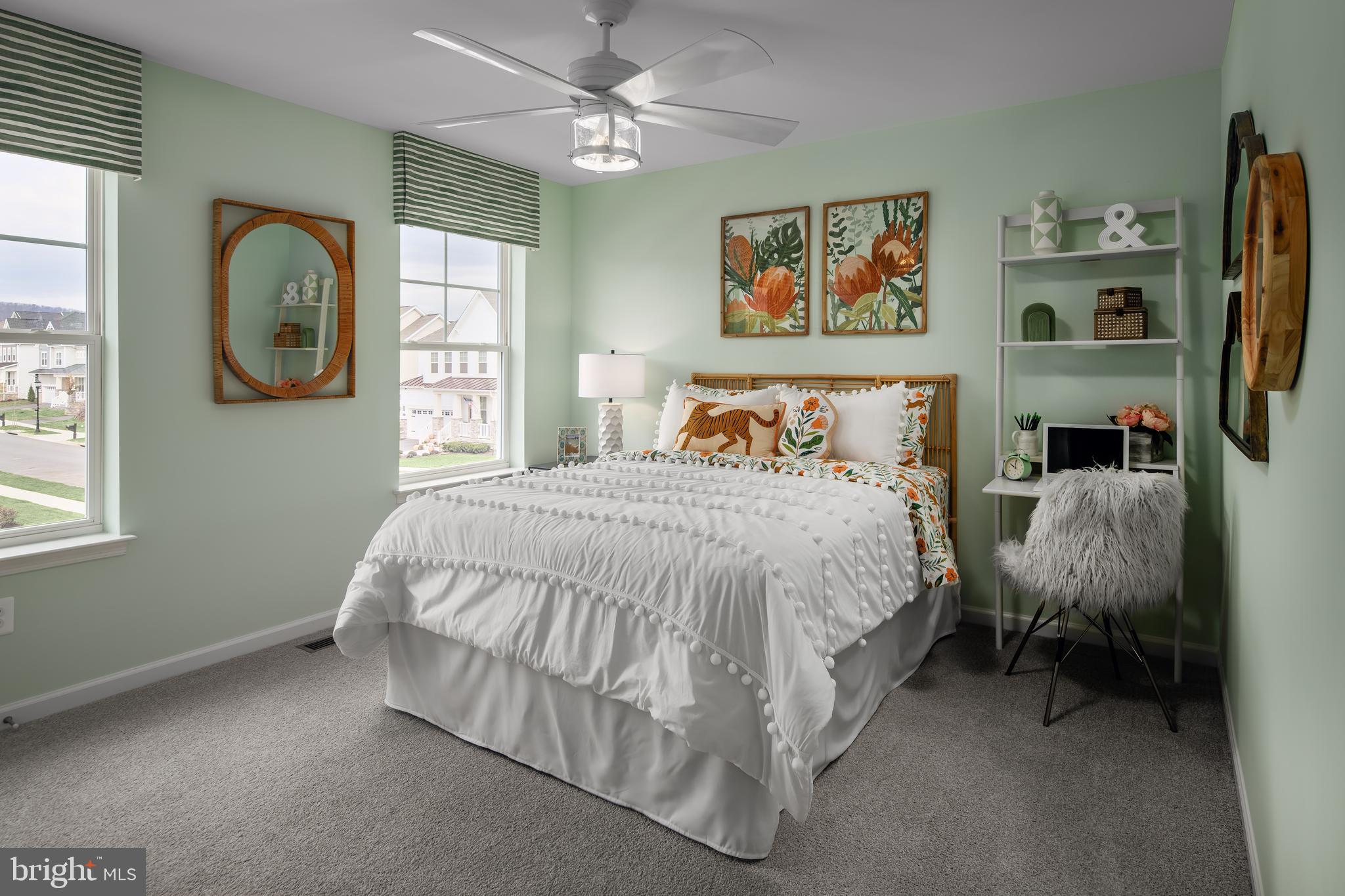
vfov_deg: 64.5
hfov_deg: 86.9
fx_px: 710
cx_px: 672
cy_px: 448
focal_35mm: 19
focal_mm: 19
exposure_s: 1/200
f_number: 10
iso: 200
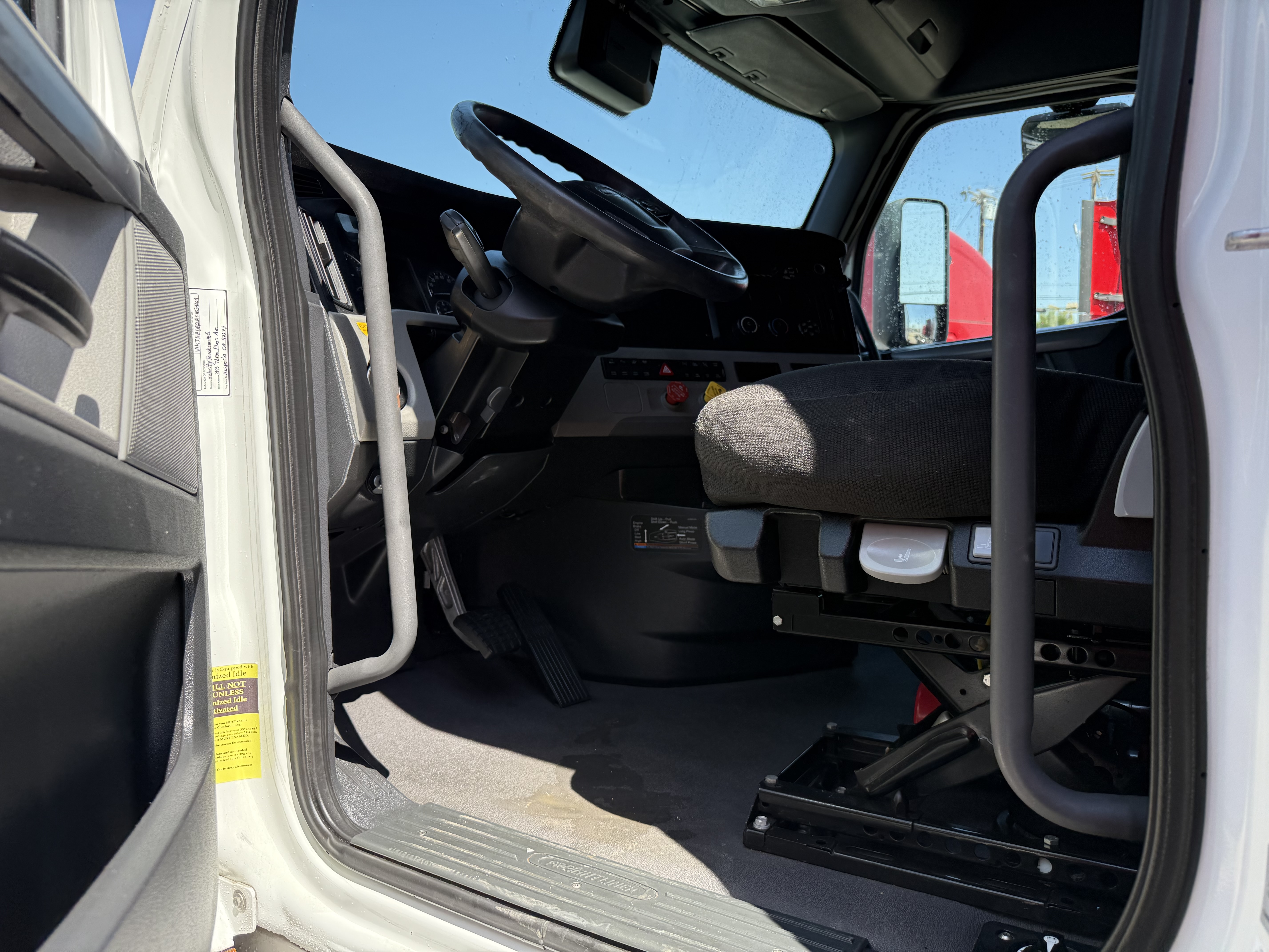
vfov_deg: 56.8
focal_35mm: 24
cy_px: 476
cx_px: 634
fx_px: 880
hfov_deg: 71.6
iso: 100
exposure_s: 1/931
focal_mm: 6.76
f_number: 1.78
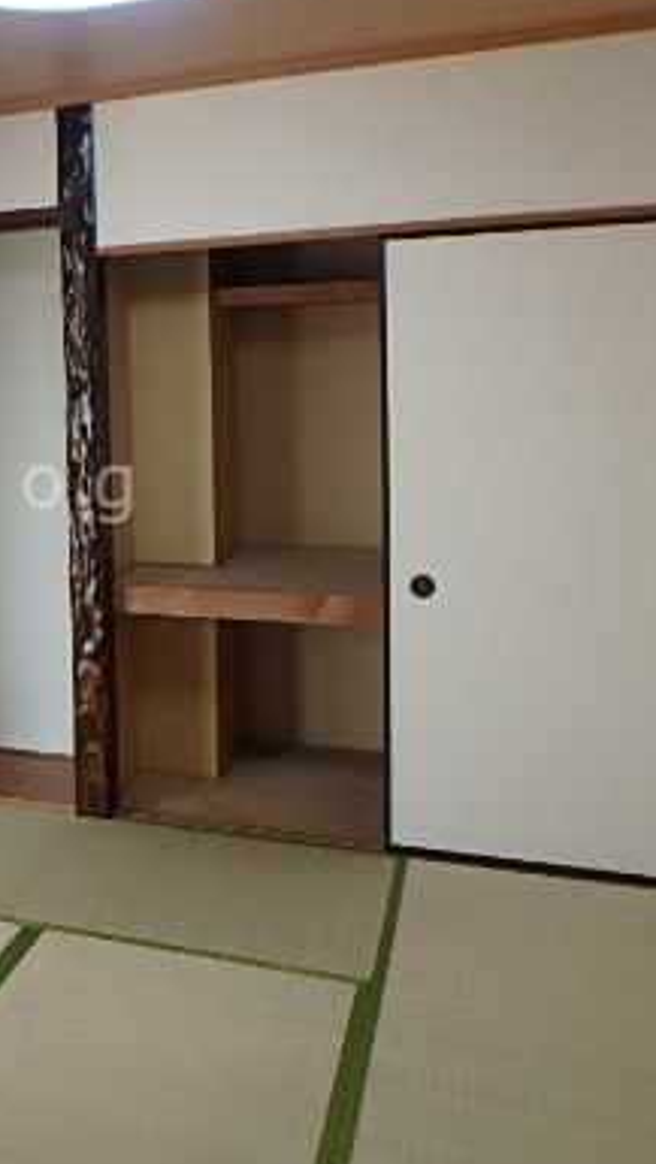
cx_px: -57
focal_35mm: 38
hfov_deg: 28.5
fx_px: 1173
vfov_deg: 52.5
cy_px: 487
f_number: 3.5
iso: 200
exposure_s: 1/60
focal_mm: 3.7
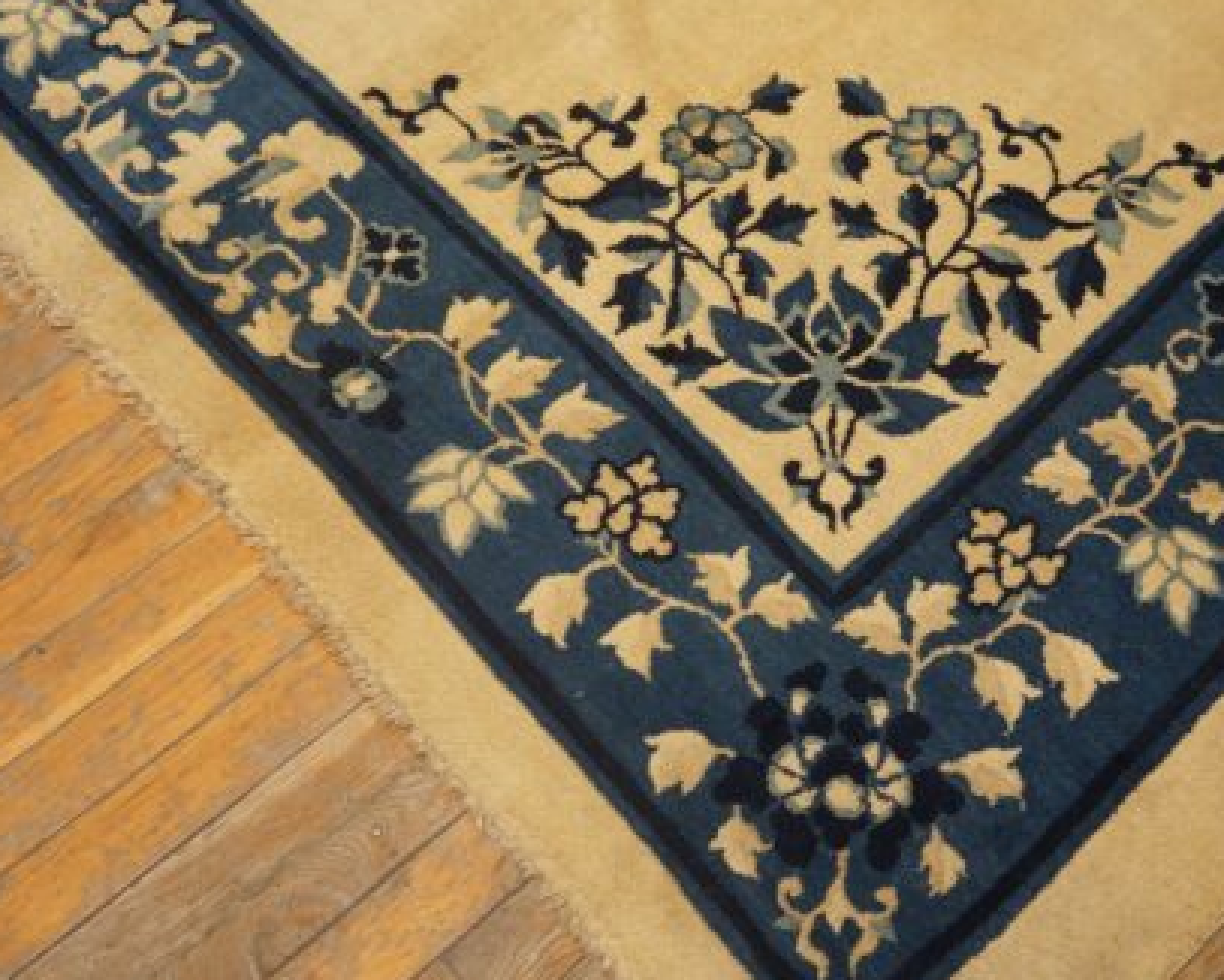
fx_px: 1583
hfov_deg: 41.8
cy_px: 472
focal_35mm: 44
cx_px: 793
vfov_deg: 34.4
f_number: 4
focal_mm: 21
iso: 800
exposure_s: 1/60
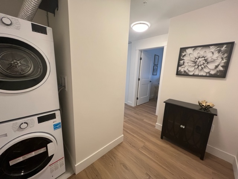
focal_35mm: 13
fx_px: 89
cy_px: 90
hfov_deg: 106.2
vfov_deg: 89.9
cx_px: 119
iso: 160
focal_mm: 1.57
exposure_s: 1/60
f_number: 1.8
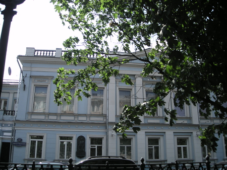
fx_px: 230
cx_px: 114
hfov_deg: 52.6
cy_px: 85
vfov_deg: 40.7
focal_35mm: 35
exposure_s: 1/130
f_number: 5.7
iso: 50
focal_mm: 5.7
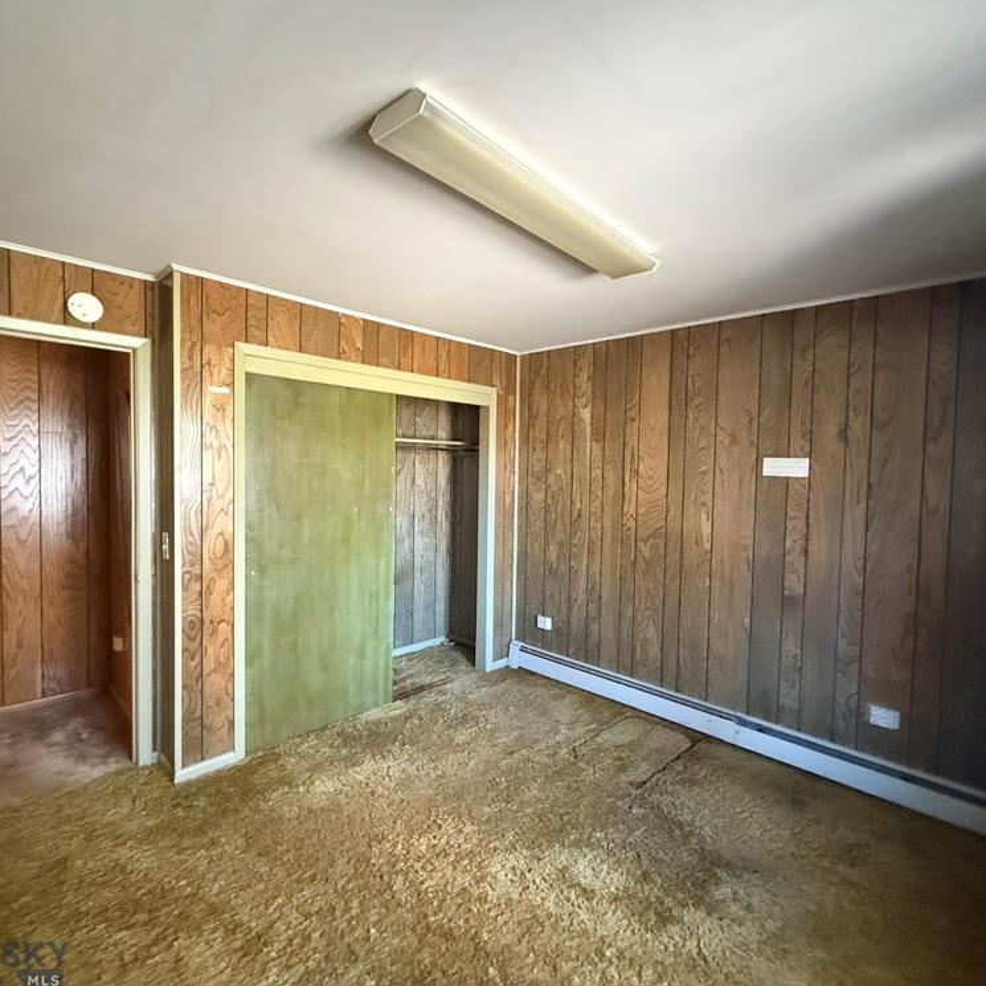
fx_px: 548
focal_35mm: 17
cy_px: 490
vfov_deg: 84.0
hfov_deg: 84.0
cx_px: 498
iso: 1250
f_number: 2.2
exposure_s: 1/60
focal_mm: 2.22
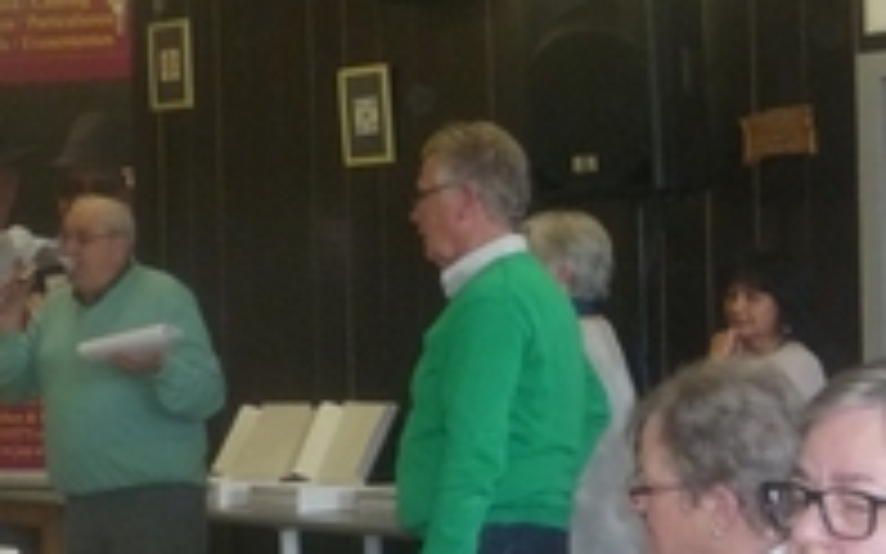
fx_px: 2342
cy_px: 248
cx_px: 324
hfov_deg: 21.4
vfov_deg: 13.5
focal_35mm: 97
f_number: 3.3
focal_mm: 5.2
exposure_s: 1/30
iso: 250
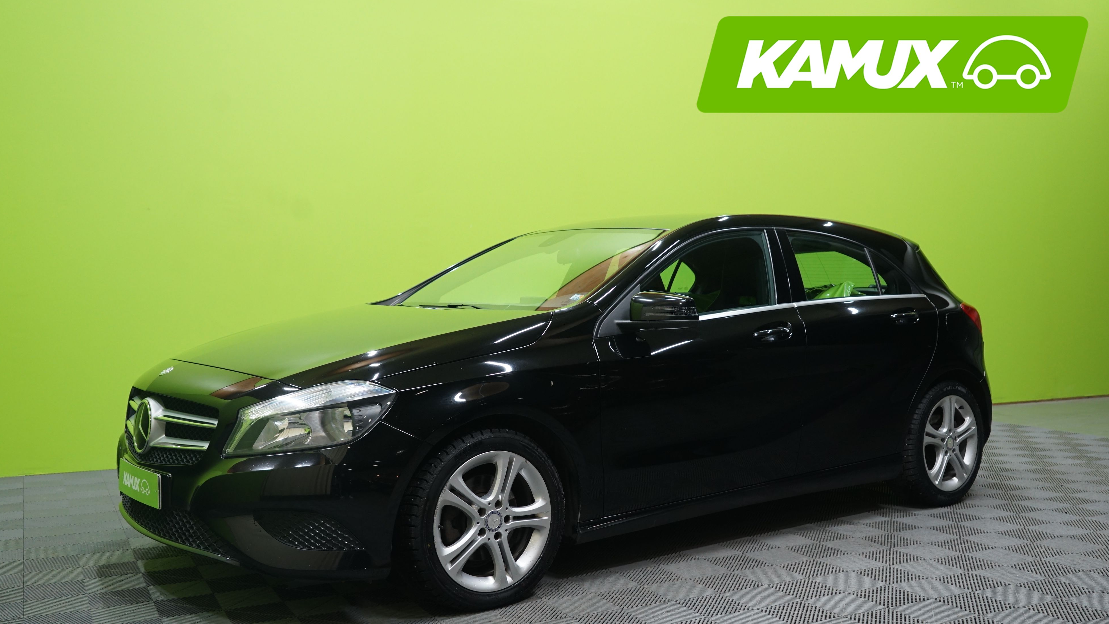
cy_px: 355
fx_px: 1029
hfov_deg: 56.6
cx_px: 555
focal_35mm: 35
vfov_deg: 33.7
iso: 1000
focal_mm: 33
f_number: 4.5
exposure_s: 1/20
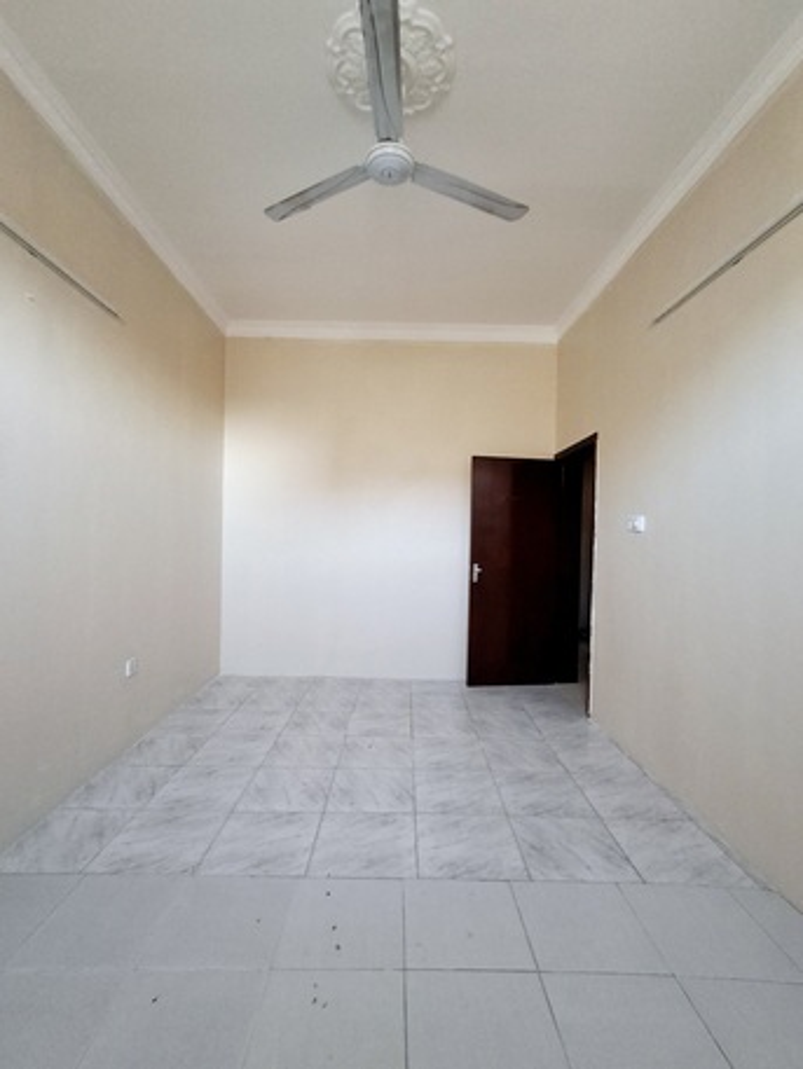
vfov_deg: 94.5
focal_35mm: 16
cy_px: 534
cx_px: 402
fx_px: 495
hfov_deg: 78.1
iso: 250
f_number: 2.2
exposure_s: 1/25
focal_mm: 1.64
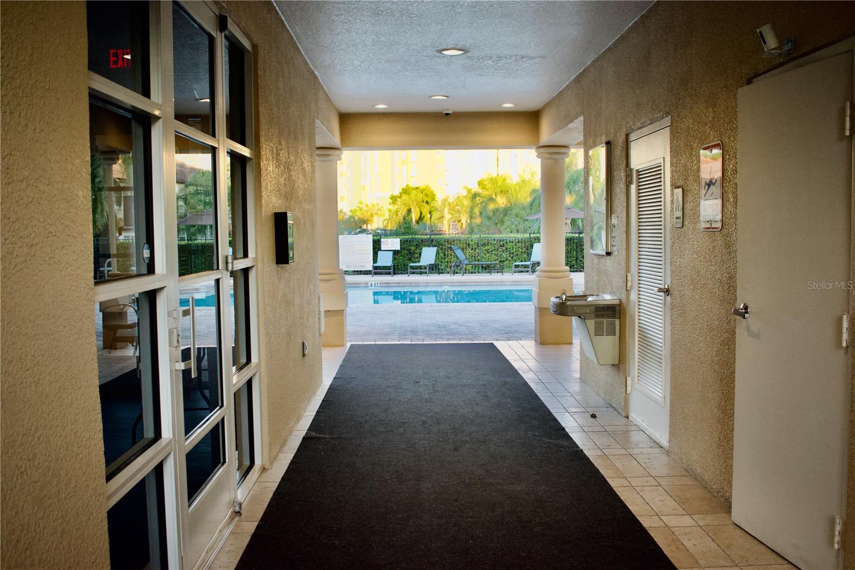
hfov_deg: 57.2
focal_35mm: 33
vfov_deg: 40.0
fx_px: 784
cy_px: 285
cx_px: 428
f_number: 3.8
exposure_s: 1/200
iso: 800
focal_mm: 22
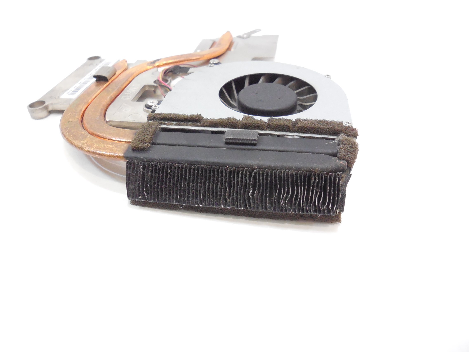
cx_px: 234
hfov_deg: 67.3
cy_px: 176
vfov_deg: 53.1
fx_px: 352
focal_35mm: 26
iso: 800
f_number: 3.5
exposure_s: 1/200
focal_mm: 4.6
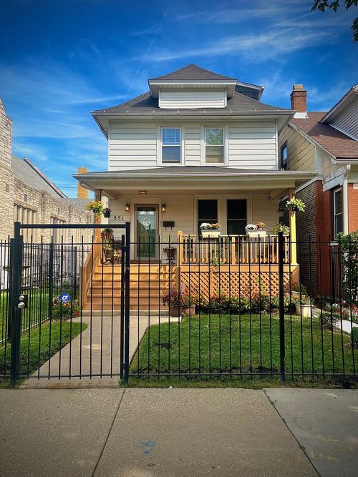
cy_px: 238
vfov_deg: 67.3
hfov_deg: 53.0
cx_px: 179
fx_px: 359
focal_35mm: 26
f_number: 1.6
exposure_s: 1/1890
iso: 50
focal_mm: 5.1
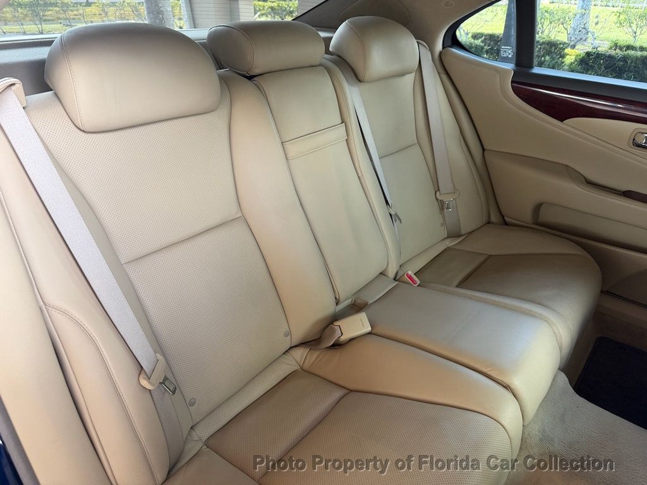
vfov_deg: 56.8
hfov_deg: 71.6
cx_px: 324
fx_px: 449
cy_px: 242
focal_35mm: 24
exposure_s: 1/121
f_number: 1.78
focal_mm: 6.76
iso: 160
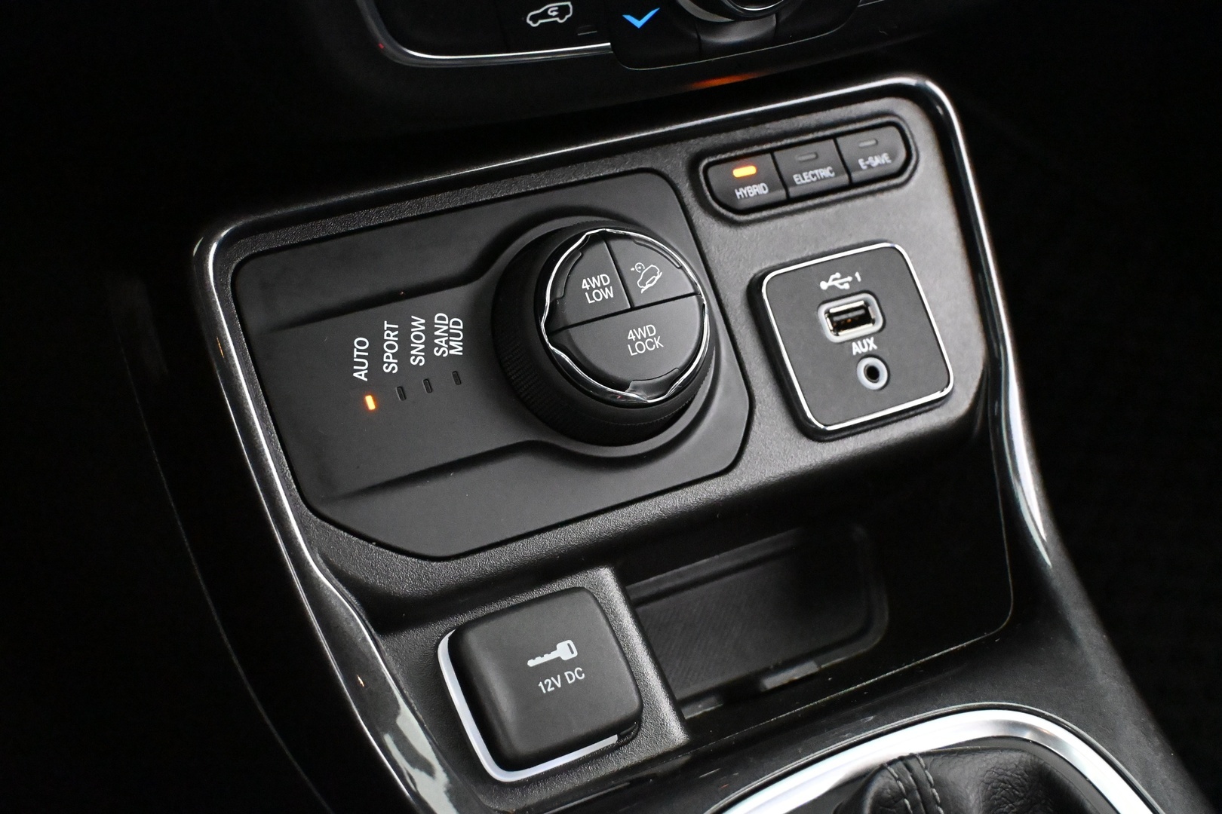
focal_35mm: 51
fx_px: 1731
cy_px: 407
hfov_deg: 38.9
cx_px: 611
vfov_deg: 26.5
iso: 12800
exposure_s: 1/30
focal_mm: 34
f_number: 5
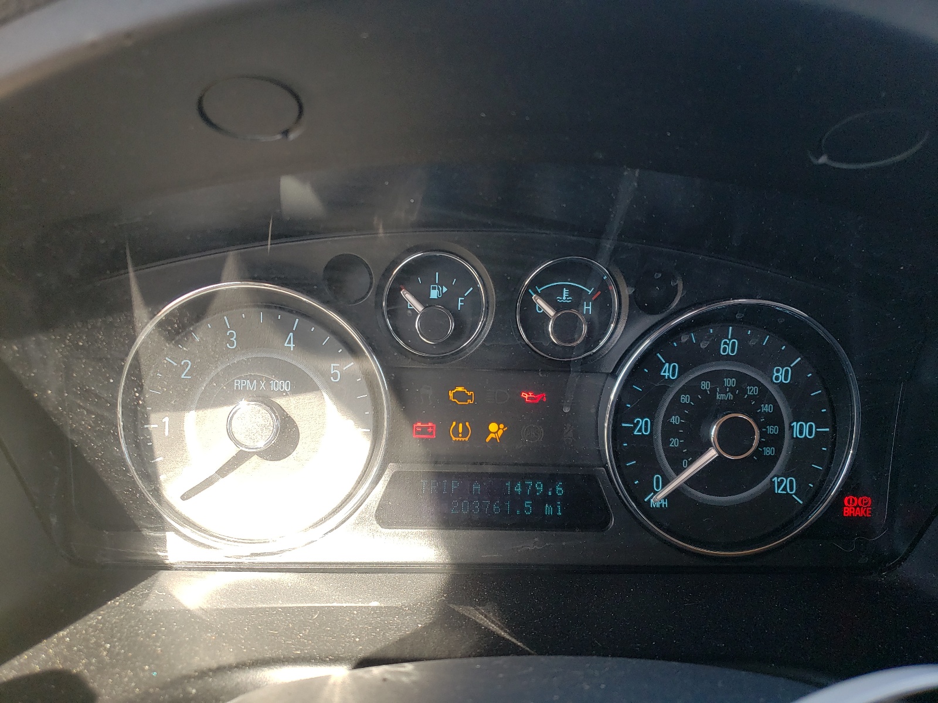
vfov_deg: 53.1
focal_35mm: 26
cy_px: 352
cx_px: 469
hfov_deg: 67.3
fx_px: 705
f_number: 1.5
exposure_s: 1/145
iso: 50
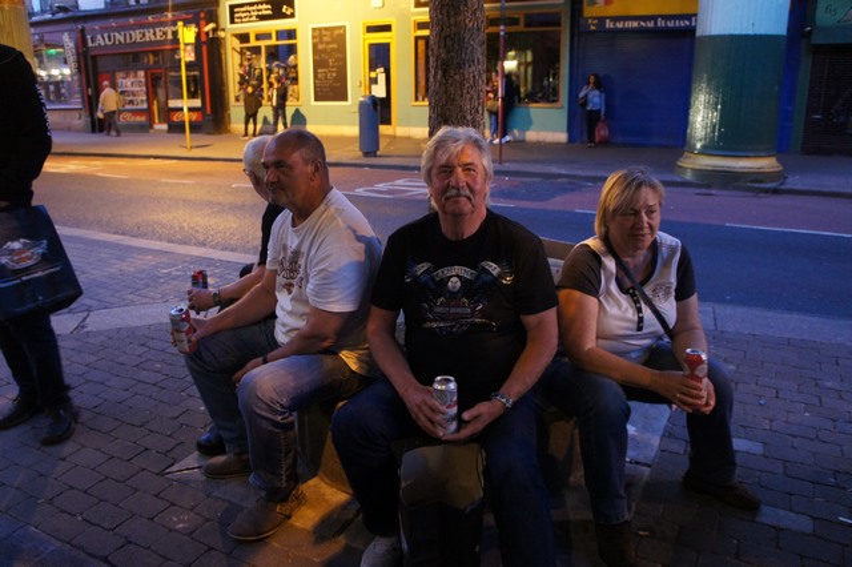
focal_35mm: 28
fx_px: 674
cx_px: 426
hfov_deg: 64.6
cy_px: 284
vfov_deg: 45.6
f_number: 3.5
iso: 1600
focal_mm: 19
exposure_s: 1/15
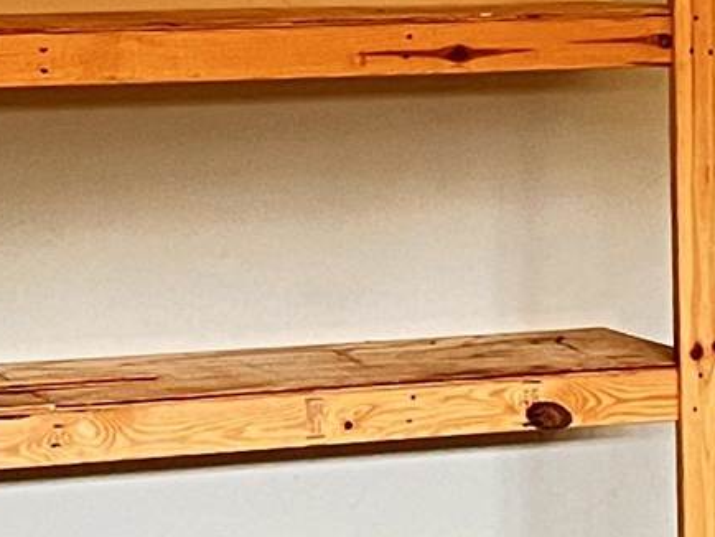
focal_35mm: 184
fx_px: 3803
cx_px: 504
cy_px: 275
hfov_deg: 10.7
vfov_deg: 8.1
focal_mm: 5.1
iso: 500
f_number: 1.6
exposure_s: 1/60
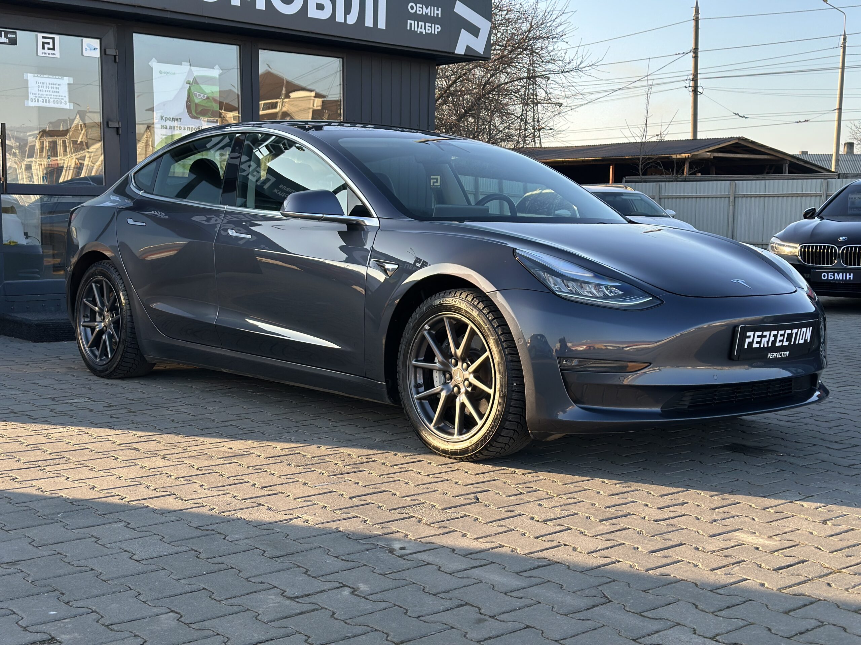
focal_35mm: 48
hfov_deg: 39.7
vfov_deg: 30.3
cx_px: 430
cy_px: 322
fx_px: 1194
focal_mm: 6.86
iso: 80
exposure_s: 1/651
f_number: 1.78
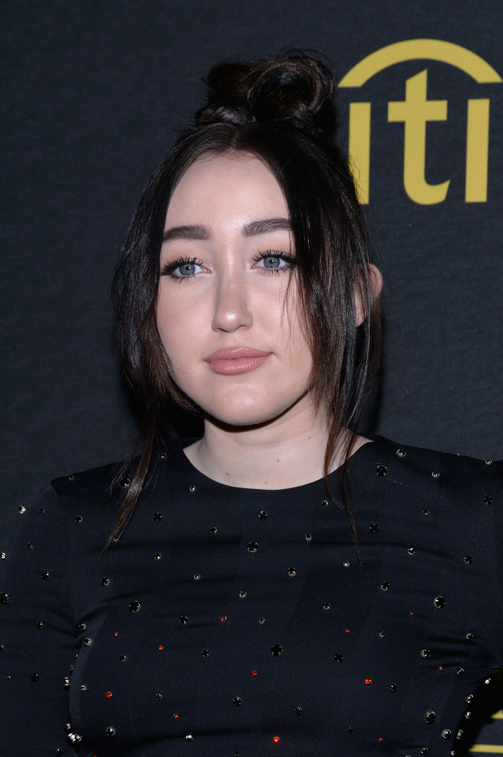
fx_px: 2206
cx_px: 252
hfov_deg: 13.0
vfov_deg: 19.5
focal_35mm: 105
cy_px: 378
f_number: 8
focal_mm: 105
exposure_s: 1/200
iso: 800
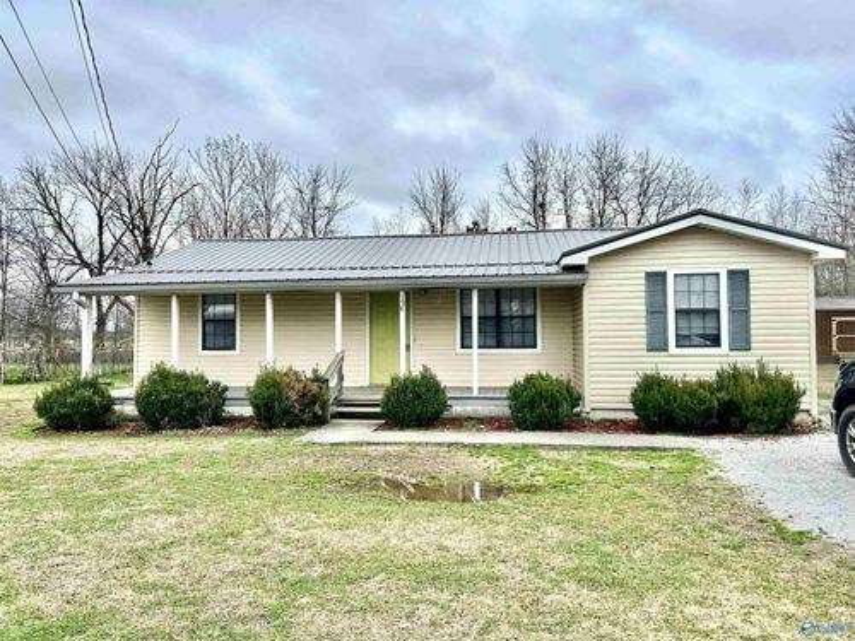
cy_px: 320
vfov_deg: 53.1
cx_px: 428
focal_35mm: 26
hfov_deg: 67.3
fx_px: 642
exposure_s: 1/1597
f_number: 1.5
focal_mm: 5.7
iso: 50
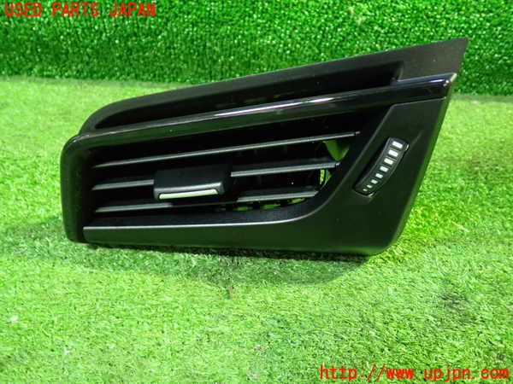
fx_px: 445
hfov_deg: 60.0
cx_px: 256
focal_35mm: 30
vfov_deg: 46.8
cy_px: 192
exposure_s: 1/15
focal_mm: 5.4
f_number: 2.3
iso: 800
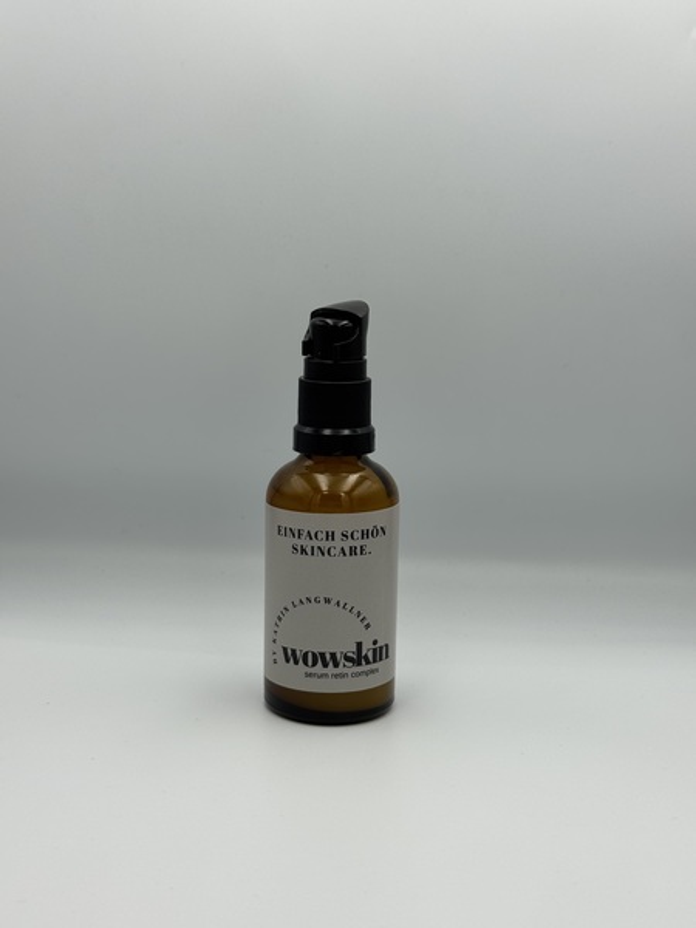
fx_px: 1287
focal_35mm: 48
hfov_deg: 30.3
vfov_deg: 39.7
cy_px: 464
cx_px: 348
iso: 64
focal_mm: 6.76
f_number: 1.78
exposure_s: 1/1215
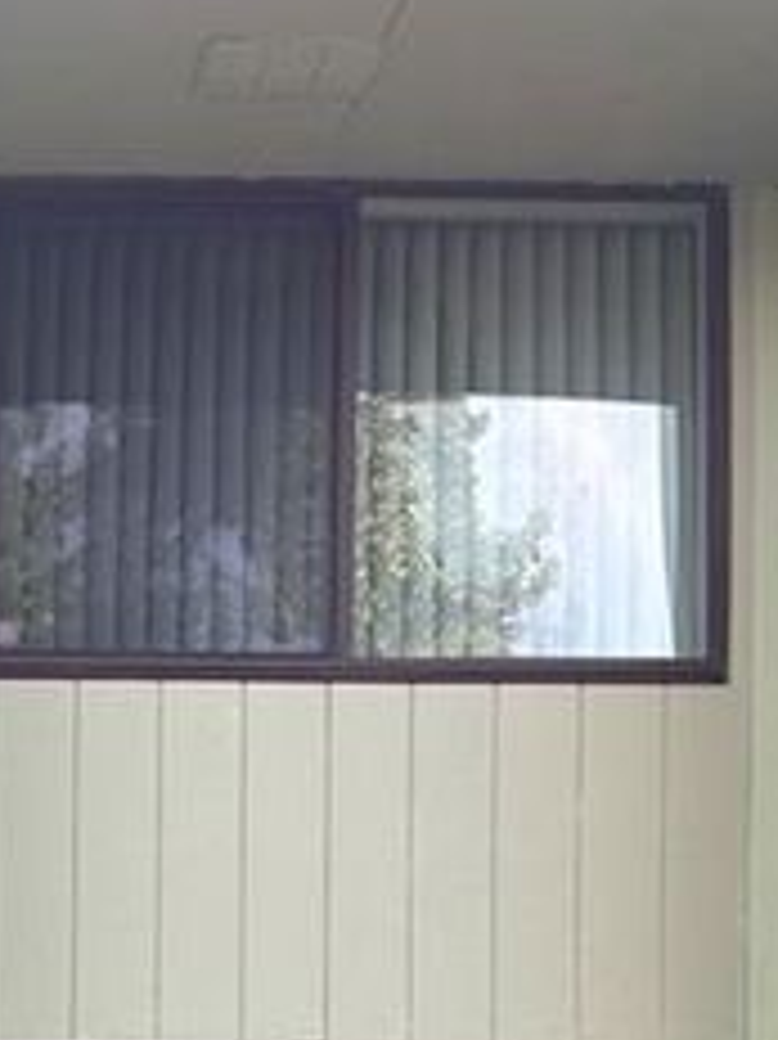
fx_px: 2250
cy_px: 1461
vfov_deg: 22.4
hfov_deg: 18.0
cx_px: -297
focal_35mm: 75
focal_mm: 5.96
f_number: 1.6
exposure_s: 1/262
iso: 40
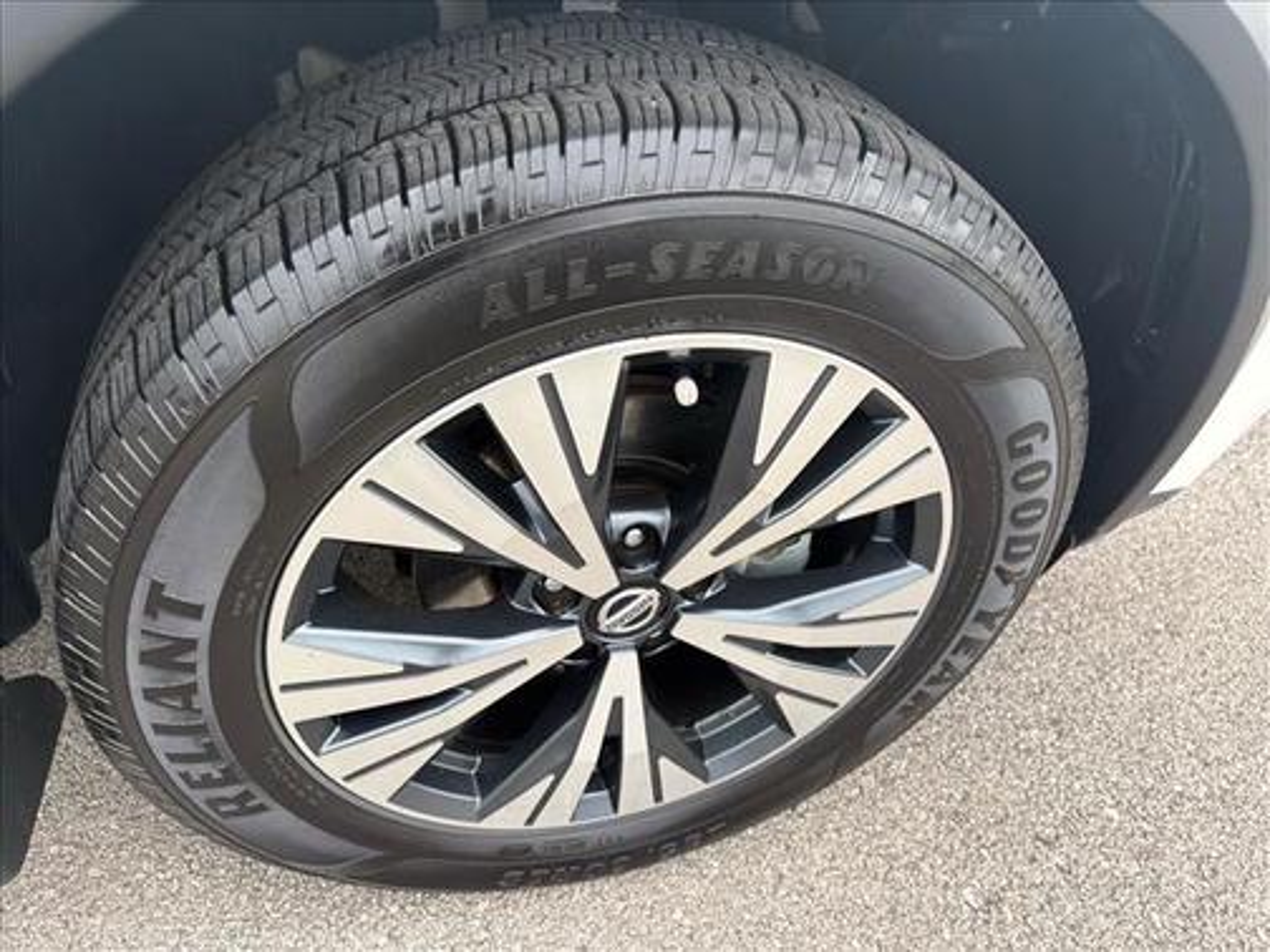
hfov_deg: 67.3
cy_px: 476
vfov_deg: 53.1
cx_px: 635
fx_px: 954
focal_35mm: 26
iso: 50
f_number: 1.6
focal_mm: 5.96
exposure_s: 1/325
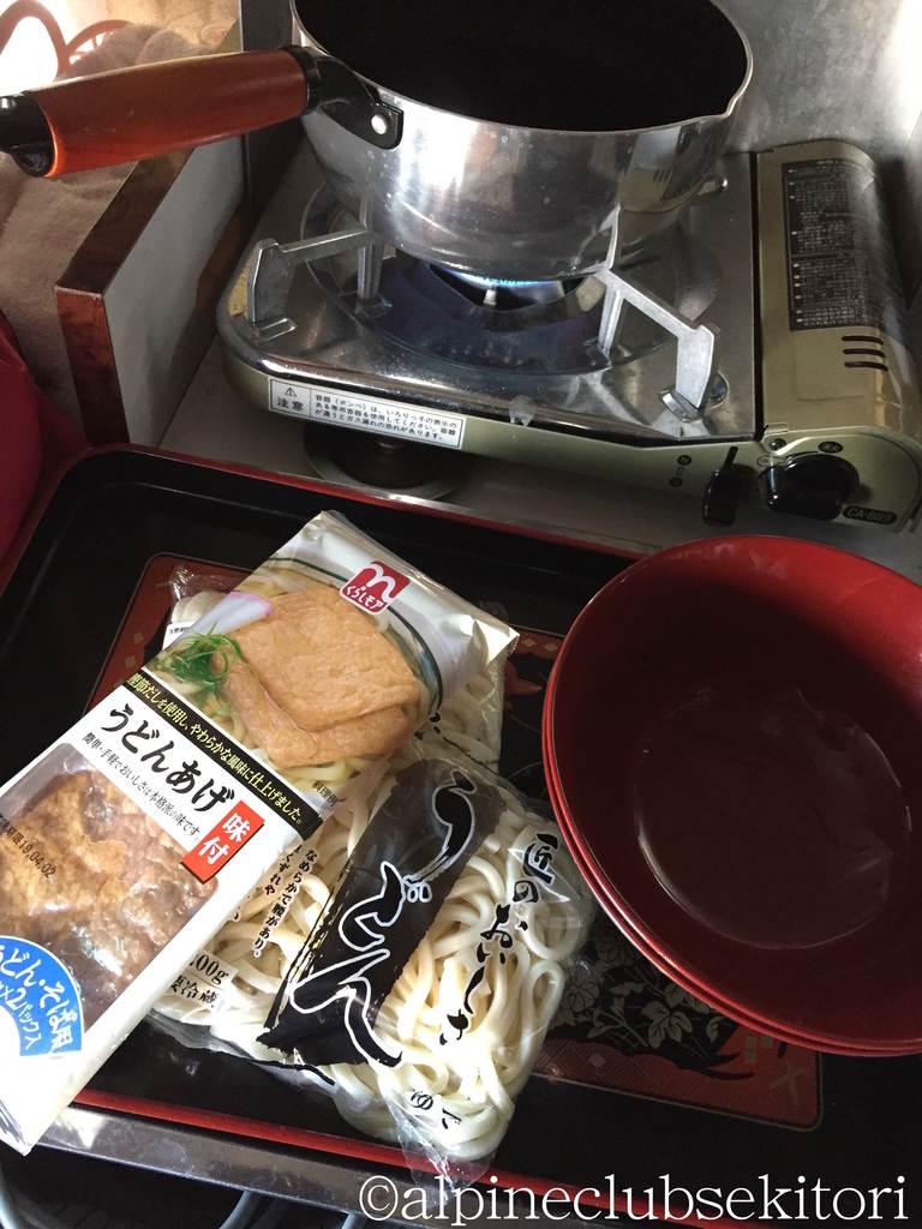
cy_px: 614
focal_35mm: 29
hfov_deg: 48.2
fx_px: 1030
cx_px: 461
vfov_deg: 61.7
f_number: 2.2
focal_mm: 4.15
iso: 250
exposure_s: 1/20
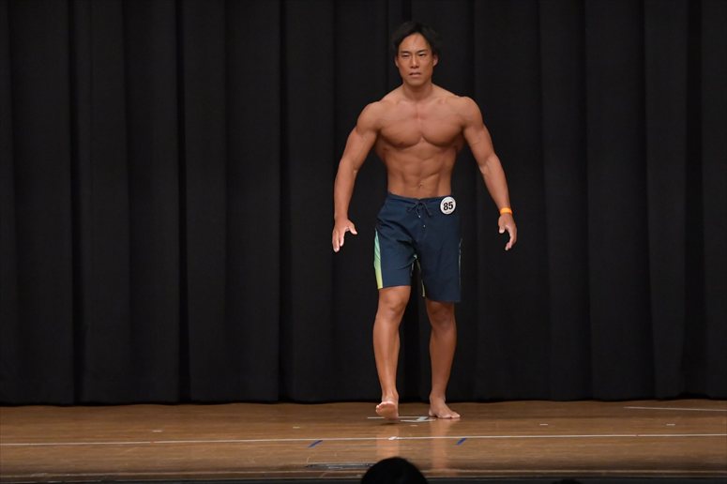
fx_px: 4844
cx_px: 364
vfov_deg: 5.7
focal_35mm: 240
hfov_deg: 8.6
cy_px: 242
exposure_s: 1/400
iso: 6400
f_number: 5.6
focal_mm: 160
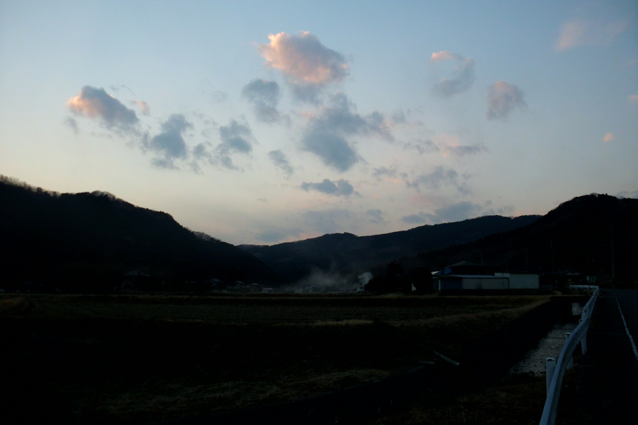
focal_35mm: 28
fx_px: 496
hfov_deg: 65.5
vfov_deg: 46.4
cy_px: 212
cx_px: 319
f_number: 3.3
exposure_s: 1/145
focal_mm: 5
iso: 100
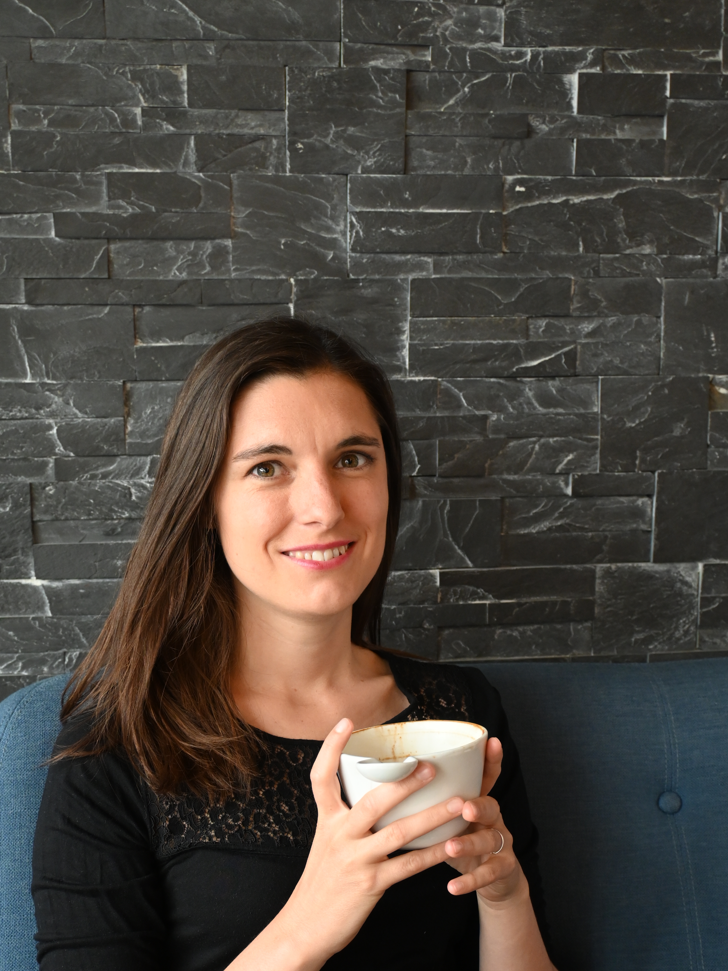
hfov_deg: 31.5
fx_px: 1290
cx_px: 318
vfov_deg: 40.8
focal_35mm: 46
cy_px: 641
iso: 1000
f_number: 4.2
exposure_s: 1/125
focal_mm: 24
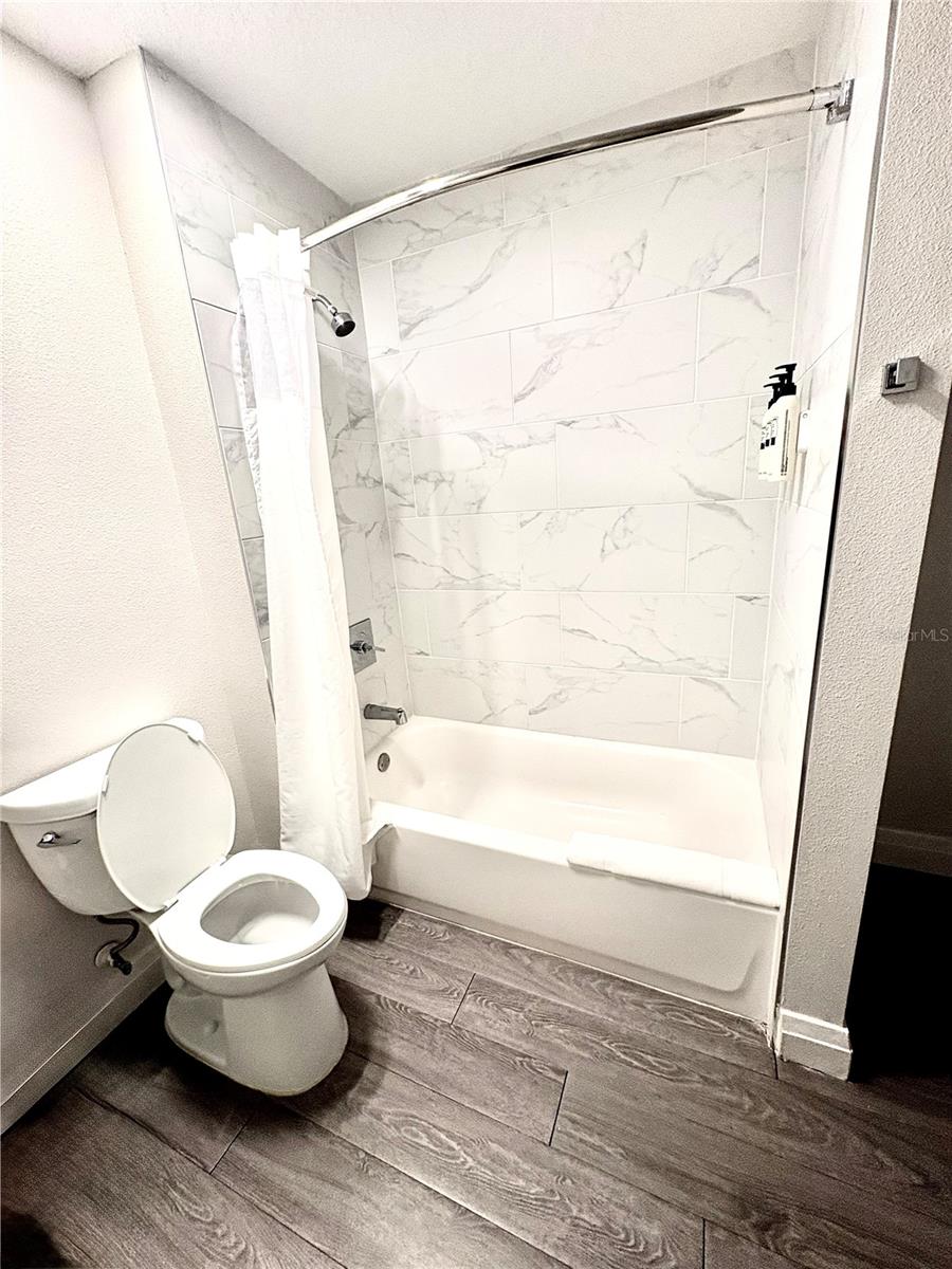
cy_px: 634
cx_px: 476
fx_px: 513
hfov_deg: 85.7
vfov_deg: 102.1
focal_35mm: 14
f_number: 2.2
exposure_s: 1/60
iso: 200
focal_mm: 2.22
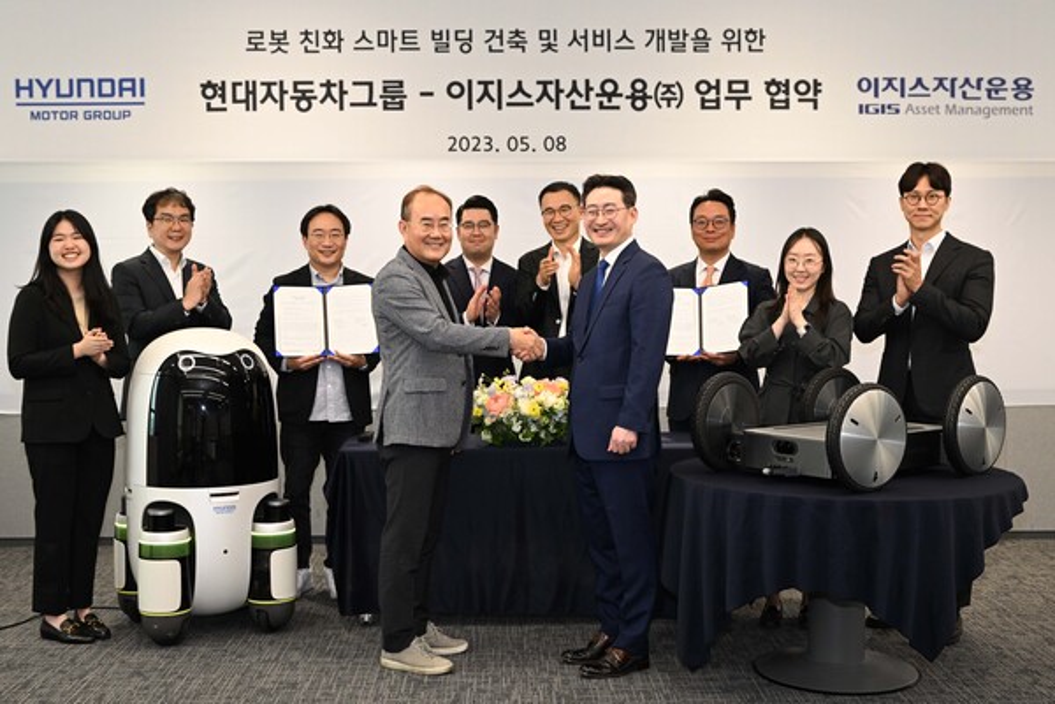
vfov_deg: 30.5
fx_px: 1289
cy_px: 352
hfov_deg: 44.5
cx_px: 528
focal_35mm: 44
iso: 2000
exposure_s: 1/125
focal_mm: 44
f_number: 6.3
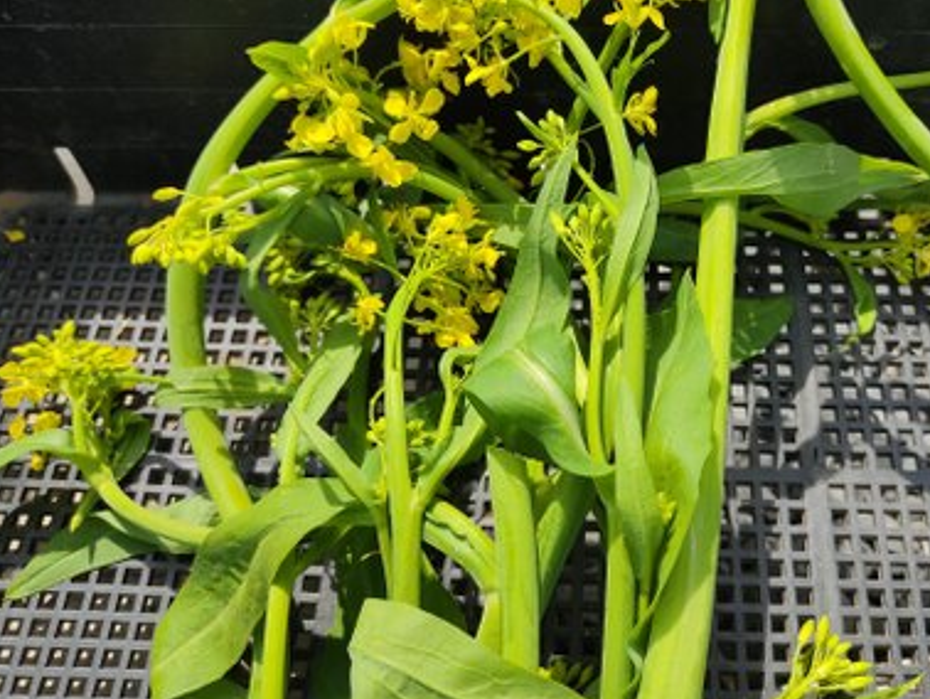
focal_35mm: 33
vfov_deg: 42.8
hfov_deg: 54.7
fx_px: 887
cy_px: 283
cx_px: 583
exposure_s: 1/878
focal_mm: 4.74
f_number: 1.79
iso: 100
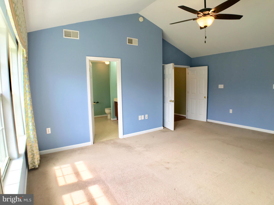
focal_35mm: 29
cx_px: 137
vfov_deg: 48.2
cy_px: 102
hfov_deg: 61.7
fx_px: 230
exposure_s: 1/60
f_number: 2.2
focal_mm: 4.15
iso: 25
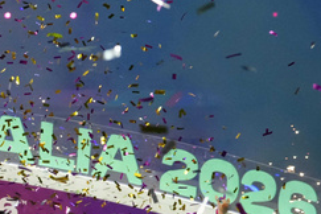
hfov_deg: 6.7
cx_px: -336
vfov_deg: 4.6
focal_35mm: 295
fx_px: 2630
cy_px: 396
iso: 5000
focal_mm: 70
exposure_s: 1/2500
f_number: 4
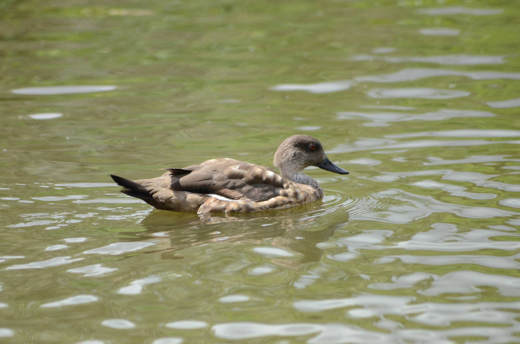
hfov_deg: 4.6
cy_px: 172
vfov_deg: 3.0
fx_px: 6487
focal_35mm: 450
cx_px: 260
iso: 1600
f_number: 6.3
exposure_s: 1/4000
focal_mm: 300
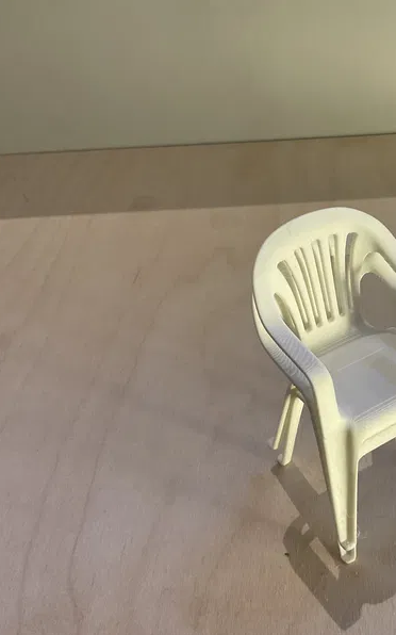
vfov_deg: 46.2
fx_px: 743
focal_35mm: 43
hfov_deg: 28.7
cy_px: 331
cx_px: 355
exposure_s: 1/50
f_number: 1.8
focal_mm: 3
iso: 80
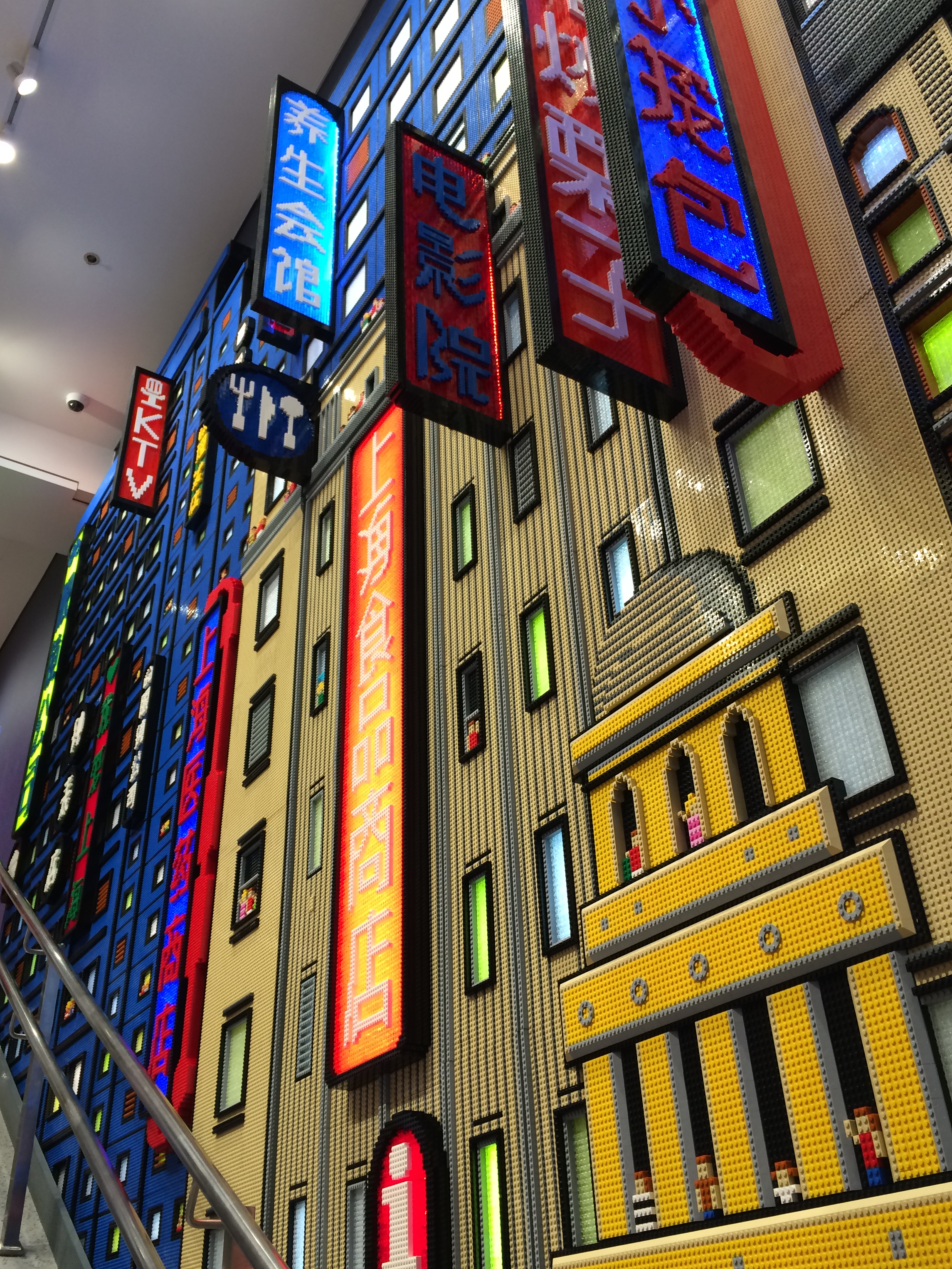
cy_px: 607
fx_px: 1137
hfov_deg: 45.4
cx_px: 466
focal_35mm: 31
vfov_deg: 58.3
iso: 40
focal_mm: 4.15
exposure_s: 1/33
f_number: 2.2
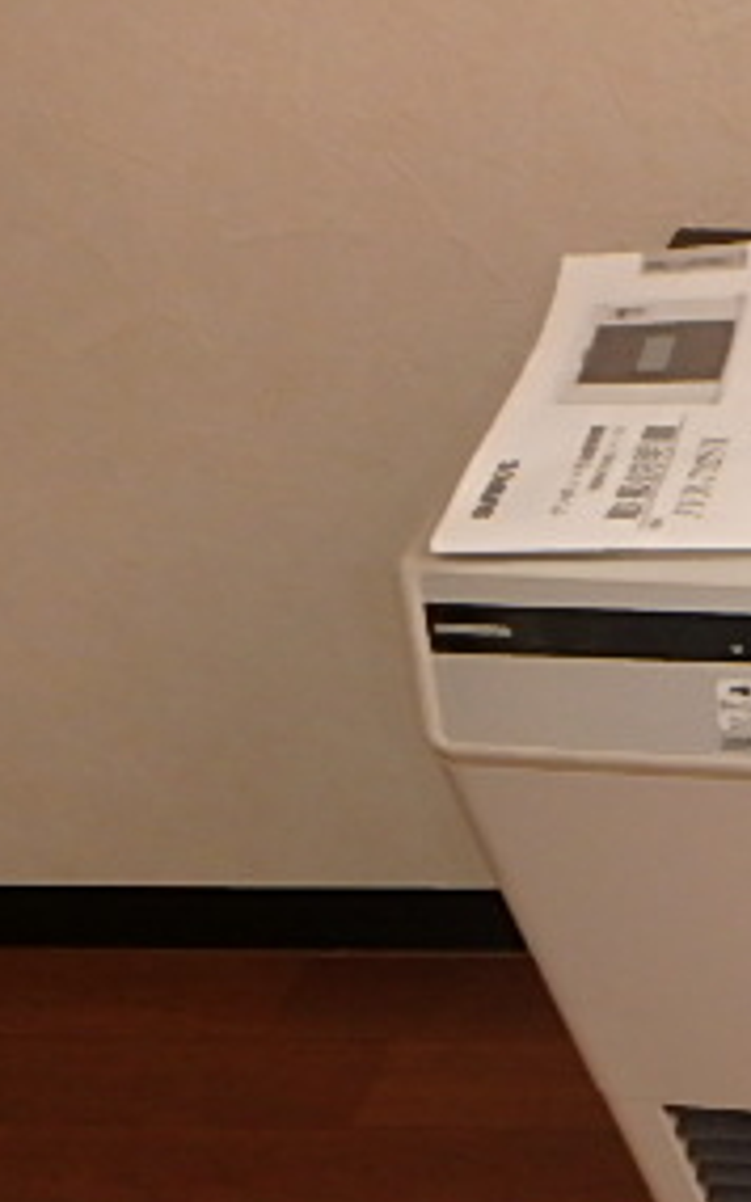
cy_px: 995
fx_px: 1638
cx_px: 1266
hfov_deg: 20.2
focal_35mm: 50
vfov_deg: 38.5
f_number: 3.5
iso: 320
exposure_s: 1/30
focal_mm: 3.7
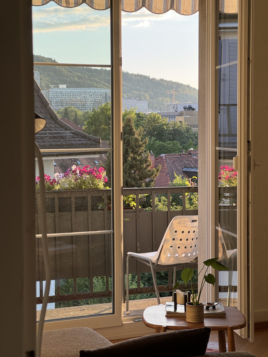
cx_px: 134
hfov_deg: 19.1
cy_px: 178
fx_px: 795
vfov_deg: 25.3
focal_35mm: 77
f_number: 2.8
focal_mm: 9
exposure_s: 1/99
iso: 50
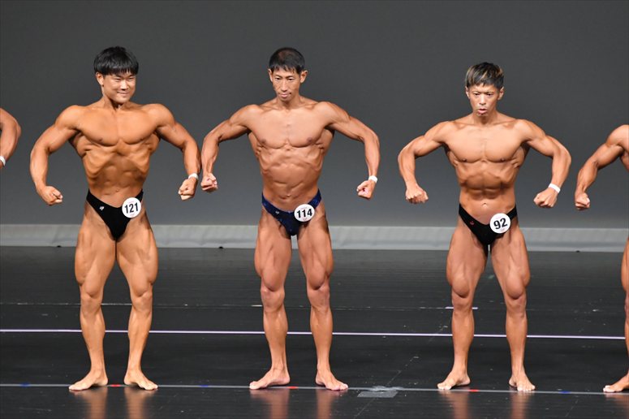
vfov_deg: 4.0
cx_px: 314
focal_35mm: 345
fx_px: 6025
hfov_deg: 6.0
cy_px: 210
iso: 5000
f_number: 5.6
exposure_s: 1/400
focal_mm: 230
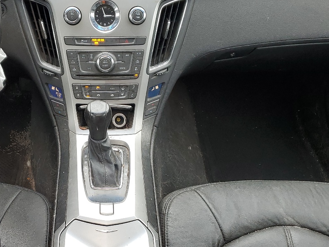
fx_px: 494
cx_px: 100
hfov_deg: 36.3
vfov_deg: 27.9
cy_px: 154
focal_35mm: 52
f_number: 1.5
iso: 50
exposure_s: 1/116
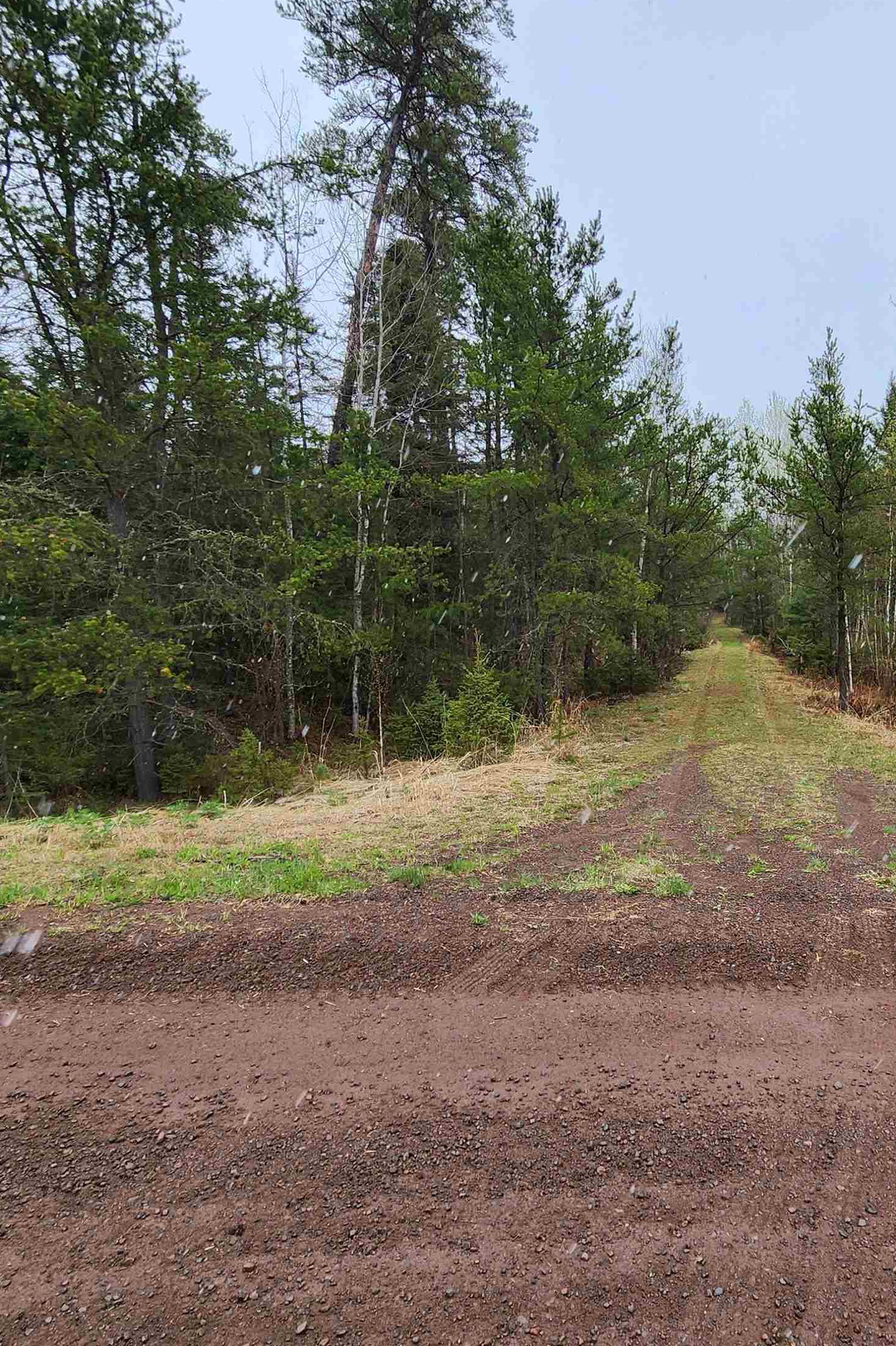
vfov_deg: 86.8
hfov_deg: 59.8
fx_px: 709
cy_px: 706
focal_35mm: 19
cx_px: 707
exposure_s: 1/385
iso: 50
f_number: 2.2
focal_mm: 2.2
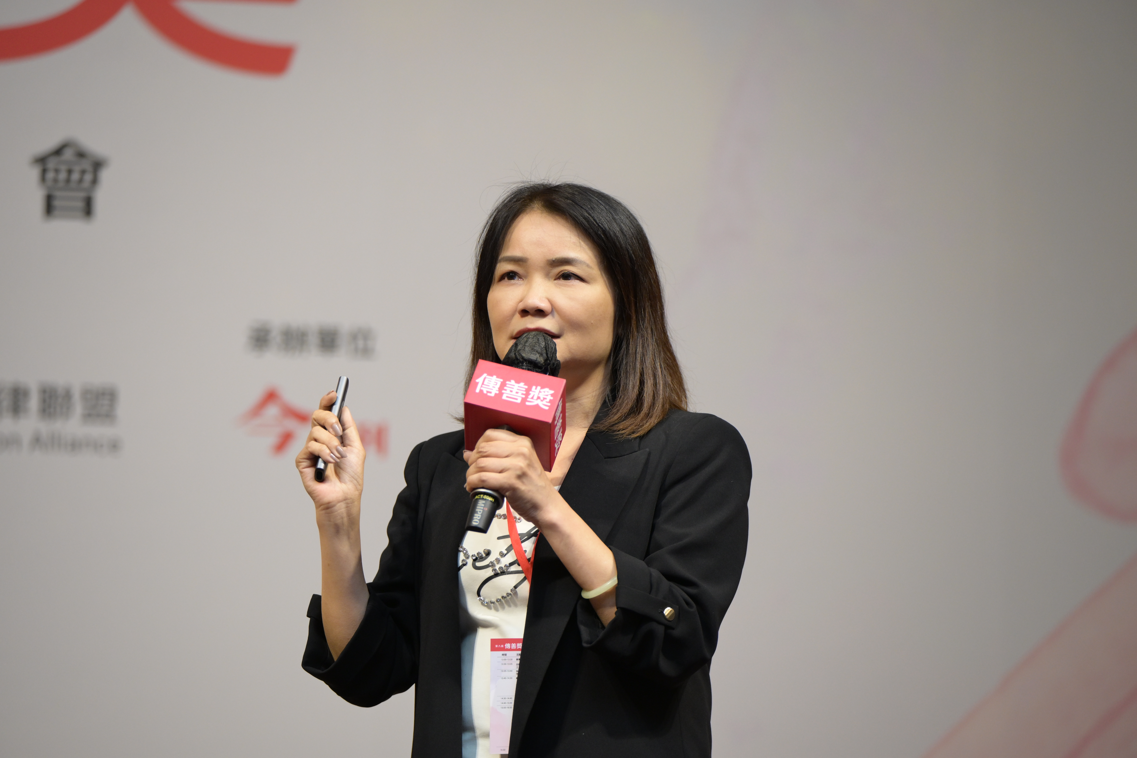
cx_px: 568
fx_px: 4263
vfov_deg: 10.2
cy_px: 379
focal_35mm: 135
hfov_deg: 15.2
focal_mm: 135
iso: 1600
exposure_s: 1/400
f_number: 2.8
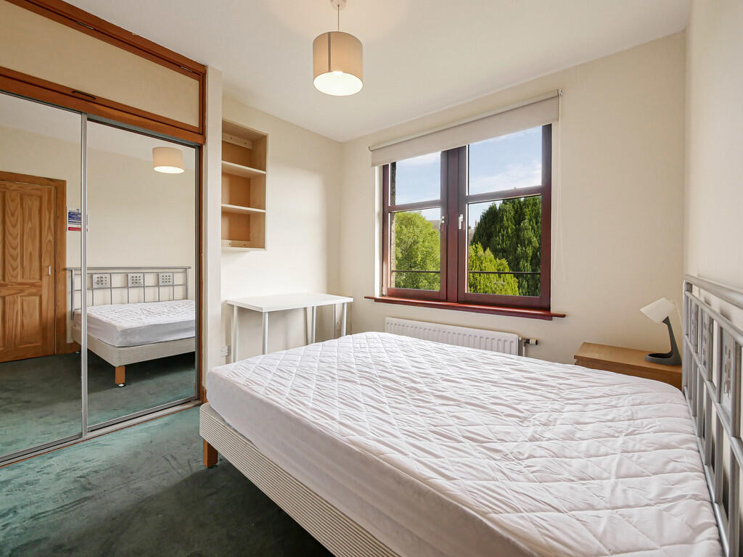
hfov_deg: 102.1
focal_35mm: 14
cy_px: 278
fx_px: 300
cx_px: 372
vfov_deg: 85.7
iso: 800
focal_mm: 7
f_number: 4
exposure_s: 1/125
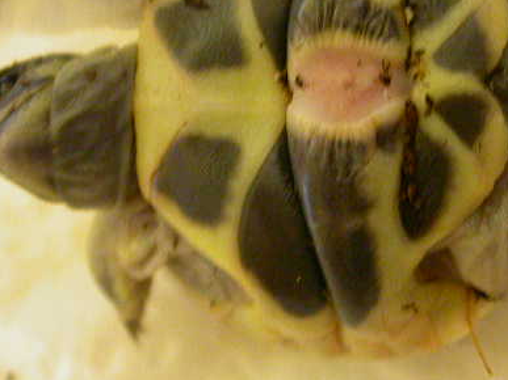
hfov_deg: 15.3
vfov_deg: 11.5
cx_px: 326
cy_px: 132
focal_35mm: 129
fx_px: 1893
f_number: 3.5
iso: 400
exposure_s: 1/4
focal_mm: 16.2
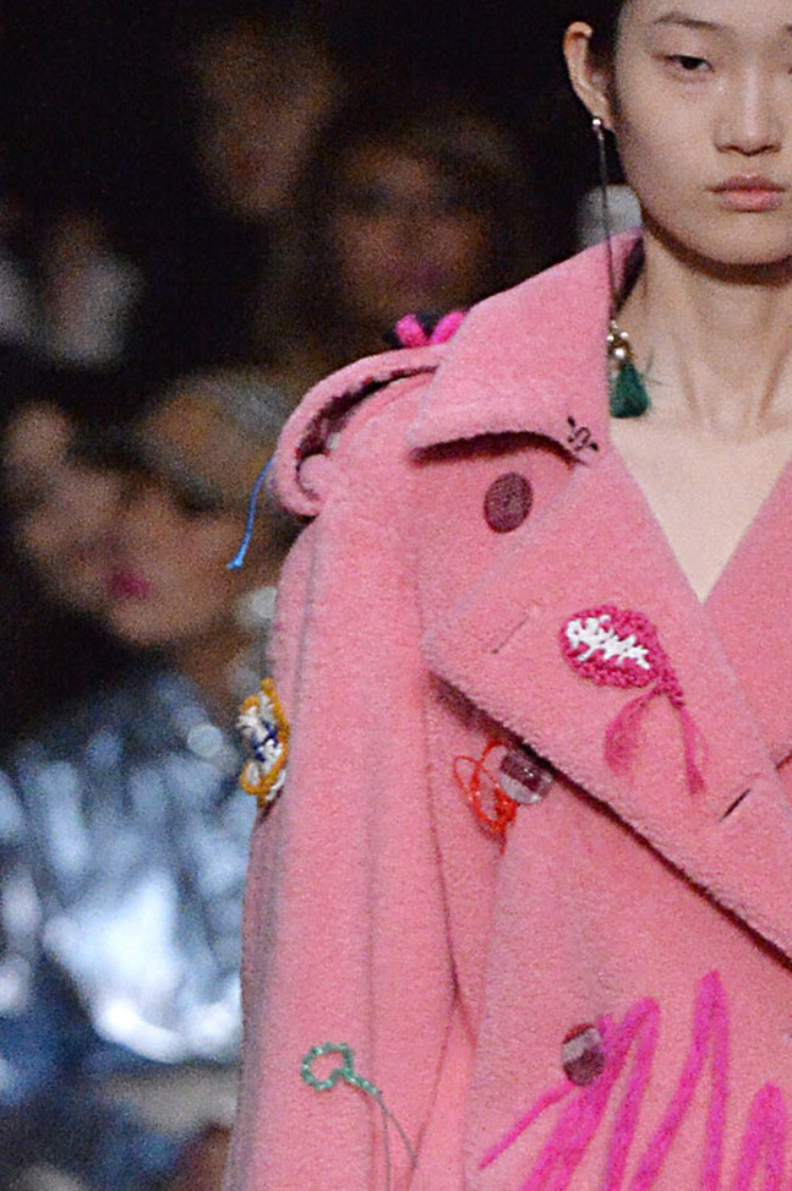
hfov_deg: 2.3
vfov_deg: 3.5
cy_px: 1525
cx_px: 720
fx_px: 19371
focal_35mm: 586
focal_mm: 190
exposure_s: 1/400
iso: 5000
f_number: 5
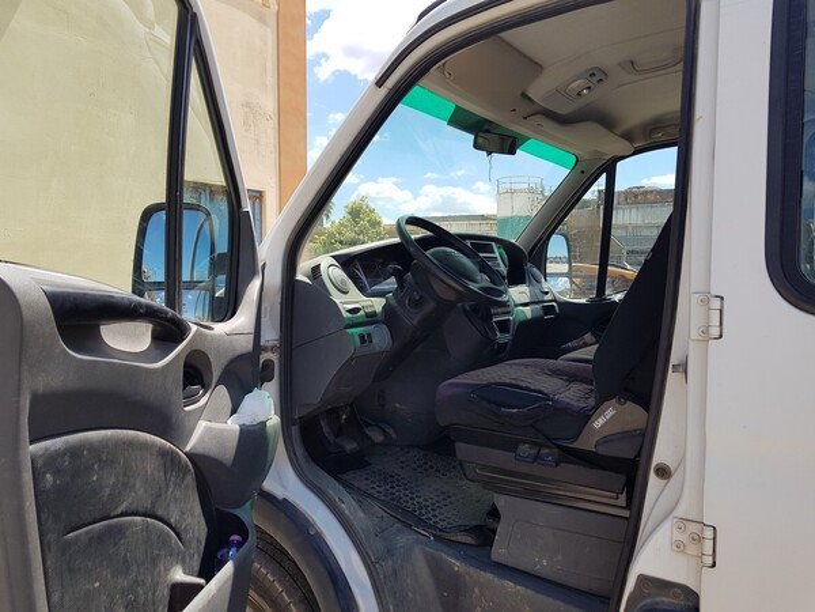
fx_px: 612
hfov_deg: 67.3
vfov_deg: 53.1
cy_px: 306
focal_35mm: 26
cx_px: 408
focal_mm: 4.2
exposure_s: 1/1132
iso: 40
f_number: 1.7
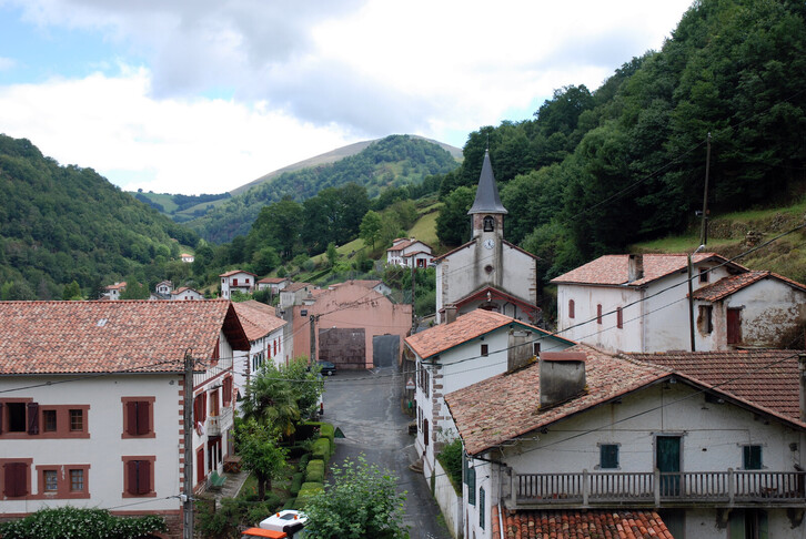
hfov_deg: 47.9
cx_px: 403
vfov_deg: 33.1
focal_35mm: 40
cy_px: 270
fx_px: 908
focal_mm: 27
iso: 100
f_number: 6.3
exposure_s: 1/160
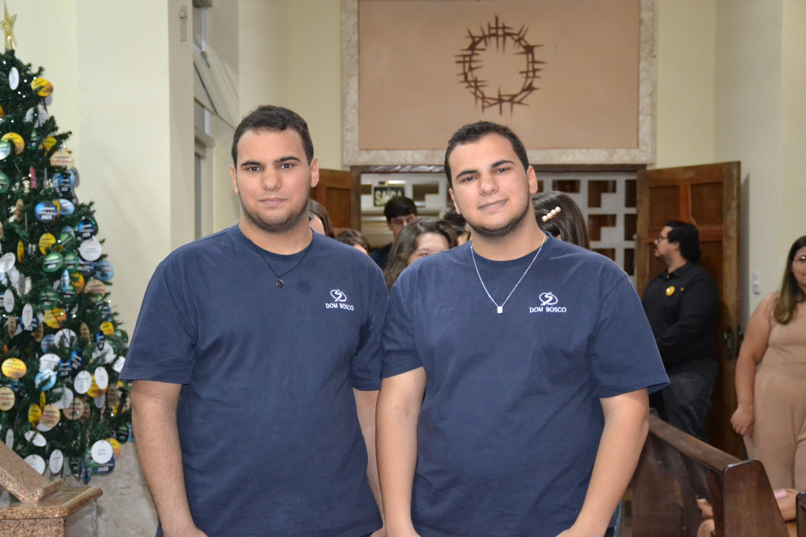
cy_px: 268
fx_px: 1679
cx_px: 403
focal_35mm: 75
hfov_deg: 27.0
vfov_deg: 18.2
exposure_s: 1/60
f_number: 4.8
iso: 3200
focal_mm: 50
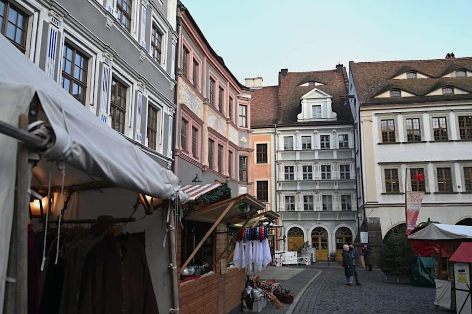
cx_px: 236
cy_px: 157
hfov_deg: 59.5
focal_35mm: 32
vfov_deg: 41.7
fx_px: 413
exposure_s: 1/250
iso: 200
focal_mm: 31.5
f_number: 5.6
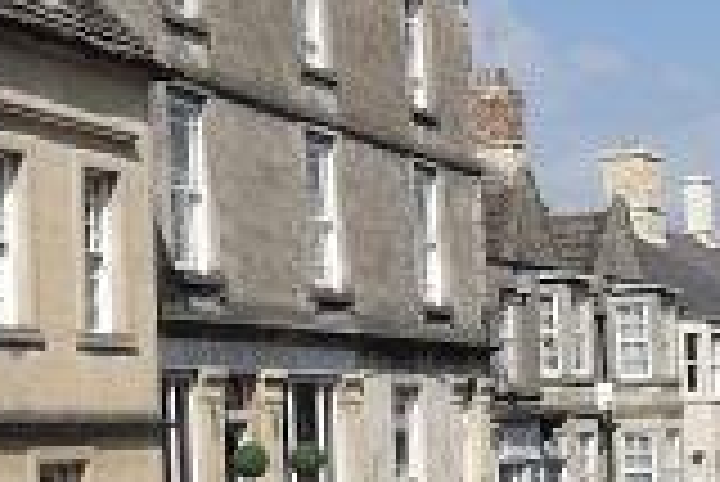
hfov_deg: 18.7
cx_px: 436
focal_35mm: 109
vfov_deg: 12.6
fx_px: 2182
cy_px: 225
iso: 100
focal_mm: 6.2
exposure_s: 1/180
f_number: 8.9
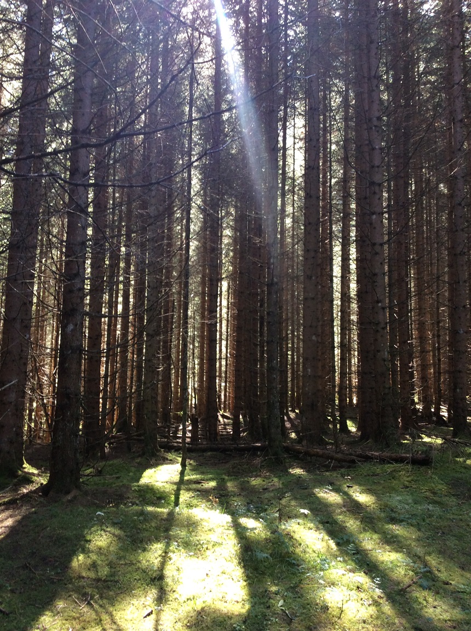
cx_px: 236
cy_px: 316
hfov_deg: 42.9
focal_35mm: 33
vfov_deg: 55.4
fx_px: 600
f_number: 2.4
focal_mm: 3.3
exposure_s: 1/24
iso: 64
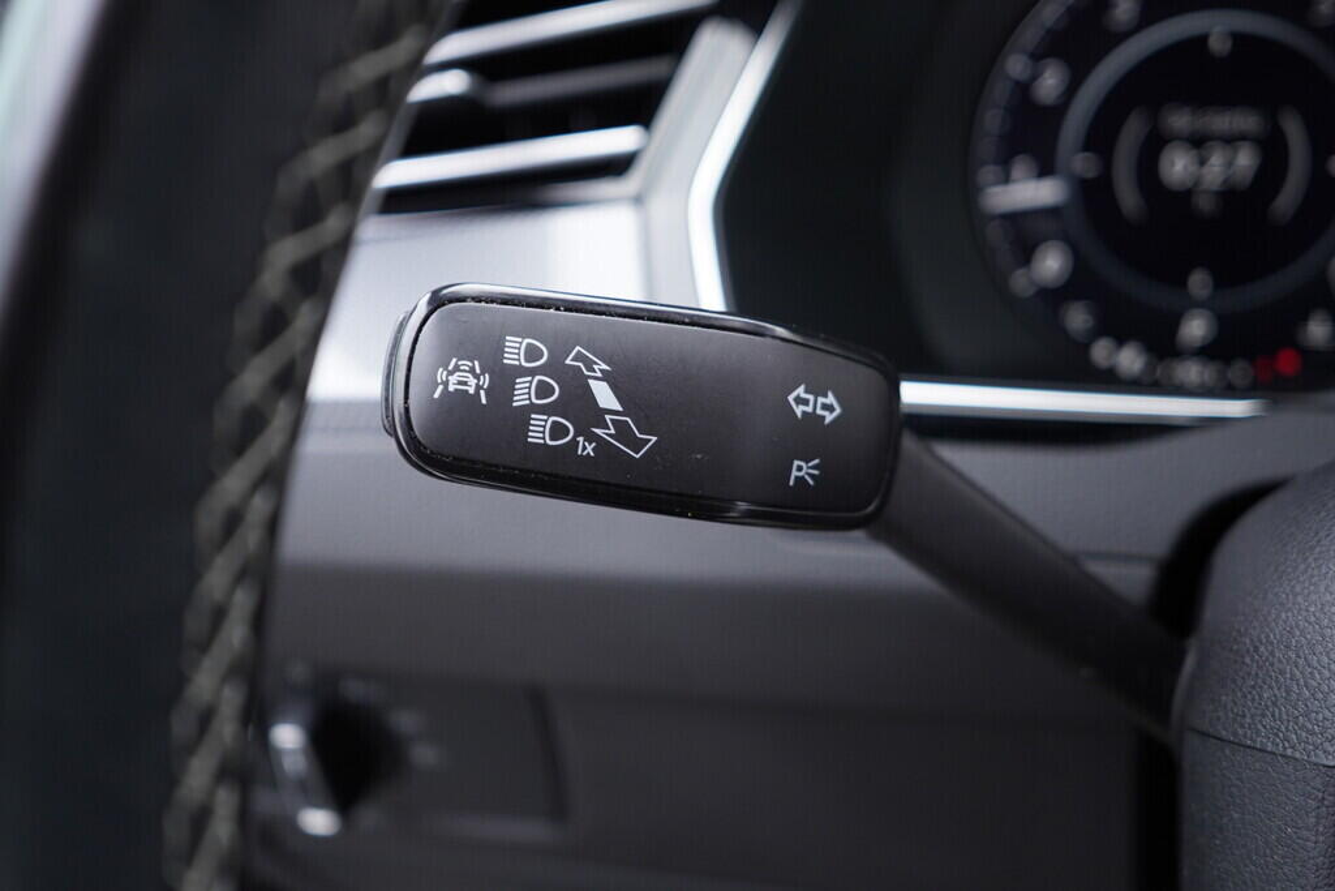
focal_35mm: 36
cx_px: 668
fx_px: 1335
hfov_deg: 53.1
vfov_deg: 36.9
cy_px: 446
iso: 320
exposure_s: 1/40
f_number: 2.8
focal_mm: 24
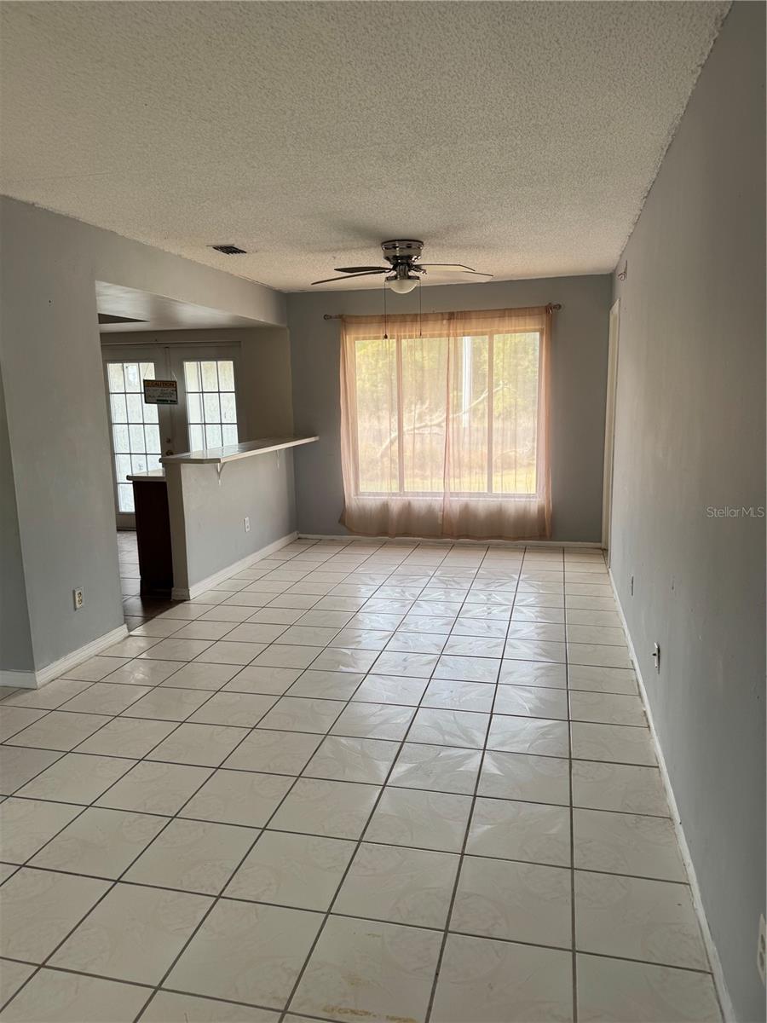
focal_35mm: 24
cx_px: 384
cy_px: 512
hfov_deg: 56.8
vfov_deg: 71.6
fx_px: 709
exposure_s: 1/126
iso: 50
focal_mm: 6.76
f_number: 1.78
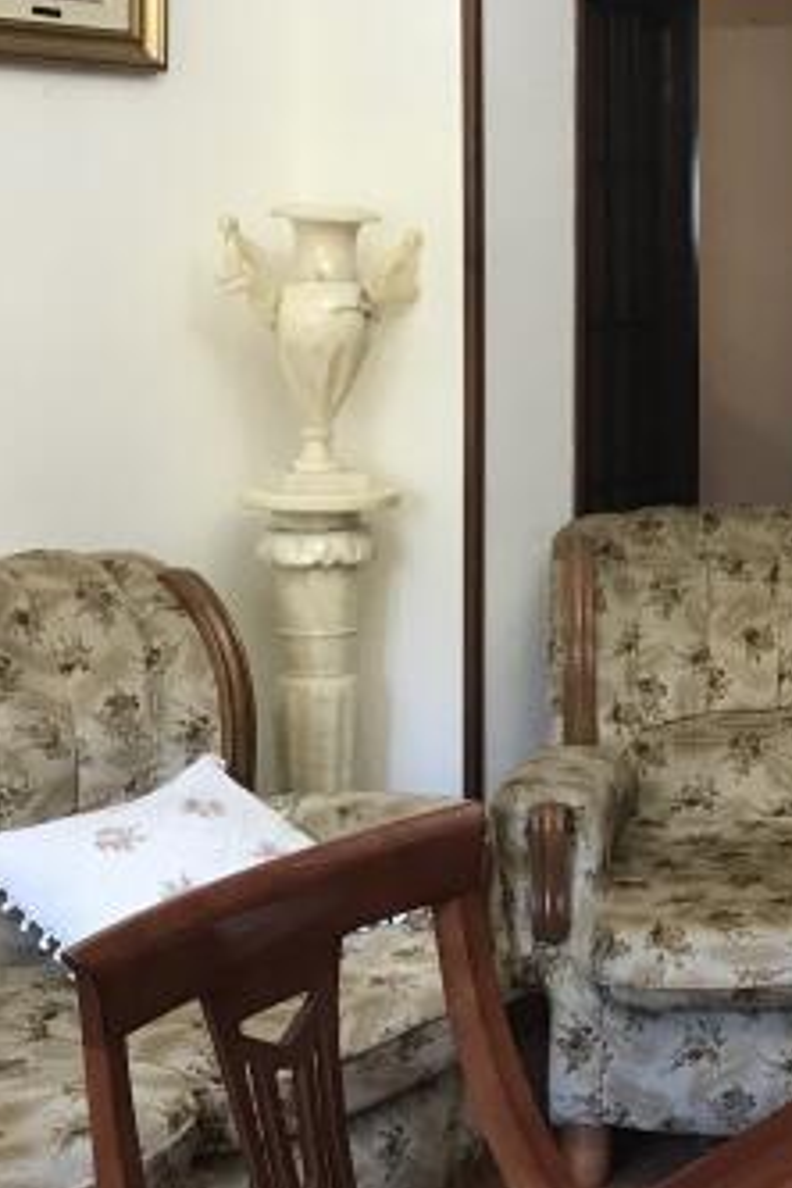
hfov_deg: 18.4
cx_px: 956
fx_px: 2310
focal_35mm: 70
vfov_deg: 28.5
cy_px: 346
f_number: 1.8
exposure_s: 1/17
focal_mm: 3.99
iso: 40
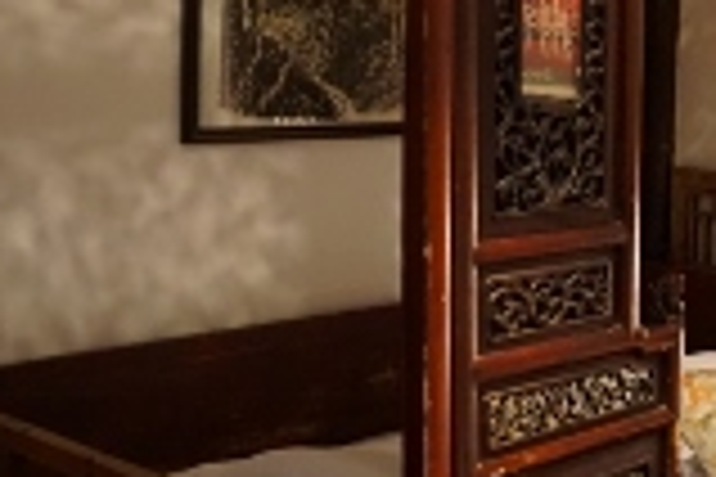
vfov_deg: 20.0
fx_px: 1352
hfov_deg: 28.6
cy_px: 164
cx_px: 626
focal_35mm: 68
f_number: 3.5
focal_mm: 18
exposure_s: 1/10
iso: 3200
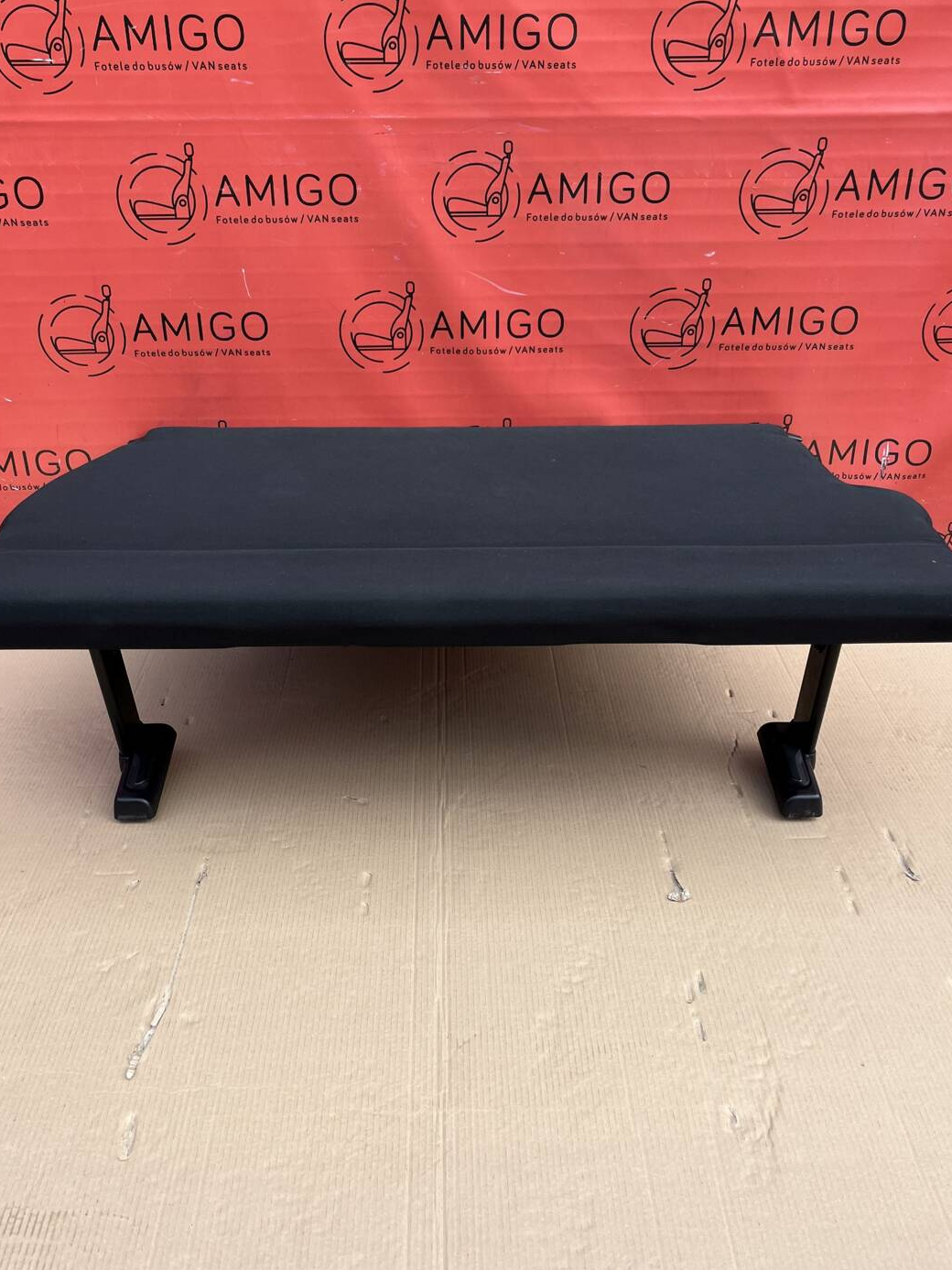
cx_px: 466
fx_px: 1100
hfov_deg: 46.8
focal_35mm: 30
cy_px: 541
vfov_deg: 59.7
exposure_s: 1/676
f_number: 1.6
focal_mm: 5.1
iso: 50
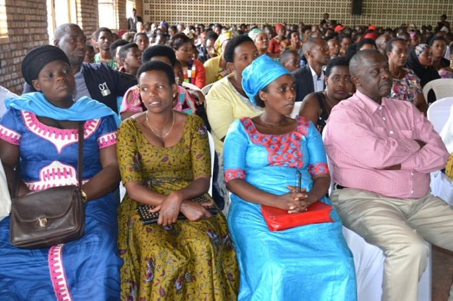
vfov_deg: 34.2
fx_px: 490
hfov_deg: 49.6
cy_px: 150
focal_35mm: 39
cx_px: 226
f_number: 4
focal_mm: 26
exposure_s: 1/60
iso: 1600
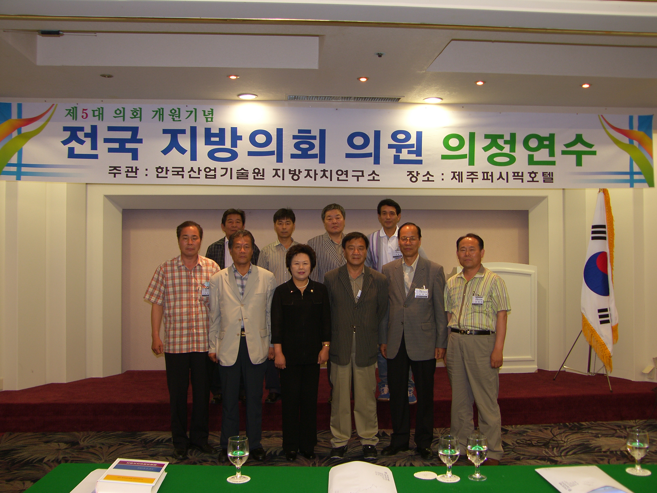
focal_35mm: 35
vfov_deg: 40.7
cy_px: 246
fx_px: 664
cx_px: 328
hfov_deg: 52.6
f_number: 2.2
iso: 50
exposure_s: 1/30
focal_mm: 9
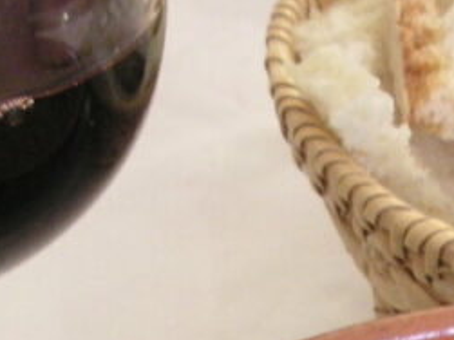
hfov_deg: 12.6
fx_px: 2032
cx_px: 454
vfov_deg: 9.2
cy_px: 577
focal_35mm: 155
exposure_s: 1/2
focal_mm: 6.3
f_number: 3.3
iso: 100
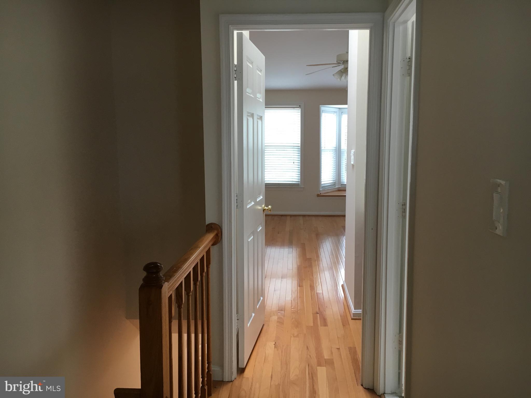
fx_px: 445
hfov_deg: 61.7
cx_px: 266
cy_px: 199
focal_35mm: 29
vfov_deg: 48.2
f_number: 2.2
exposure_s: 1/30
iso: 64
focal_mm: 4.15
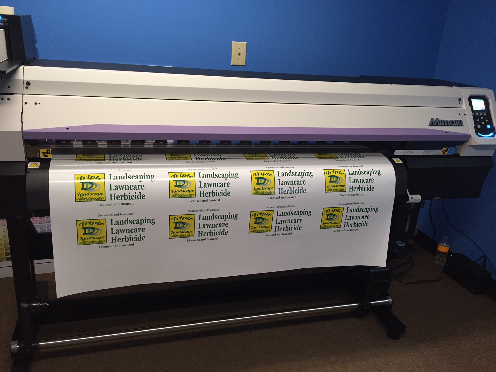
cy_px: 186
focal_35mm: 29
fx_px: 416
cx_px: 248
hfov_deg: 61.7
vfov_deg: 48.2
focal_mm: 4.15
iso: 100
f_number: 2.2
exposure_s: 1/30
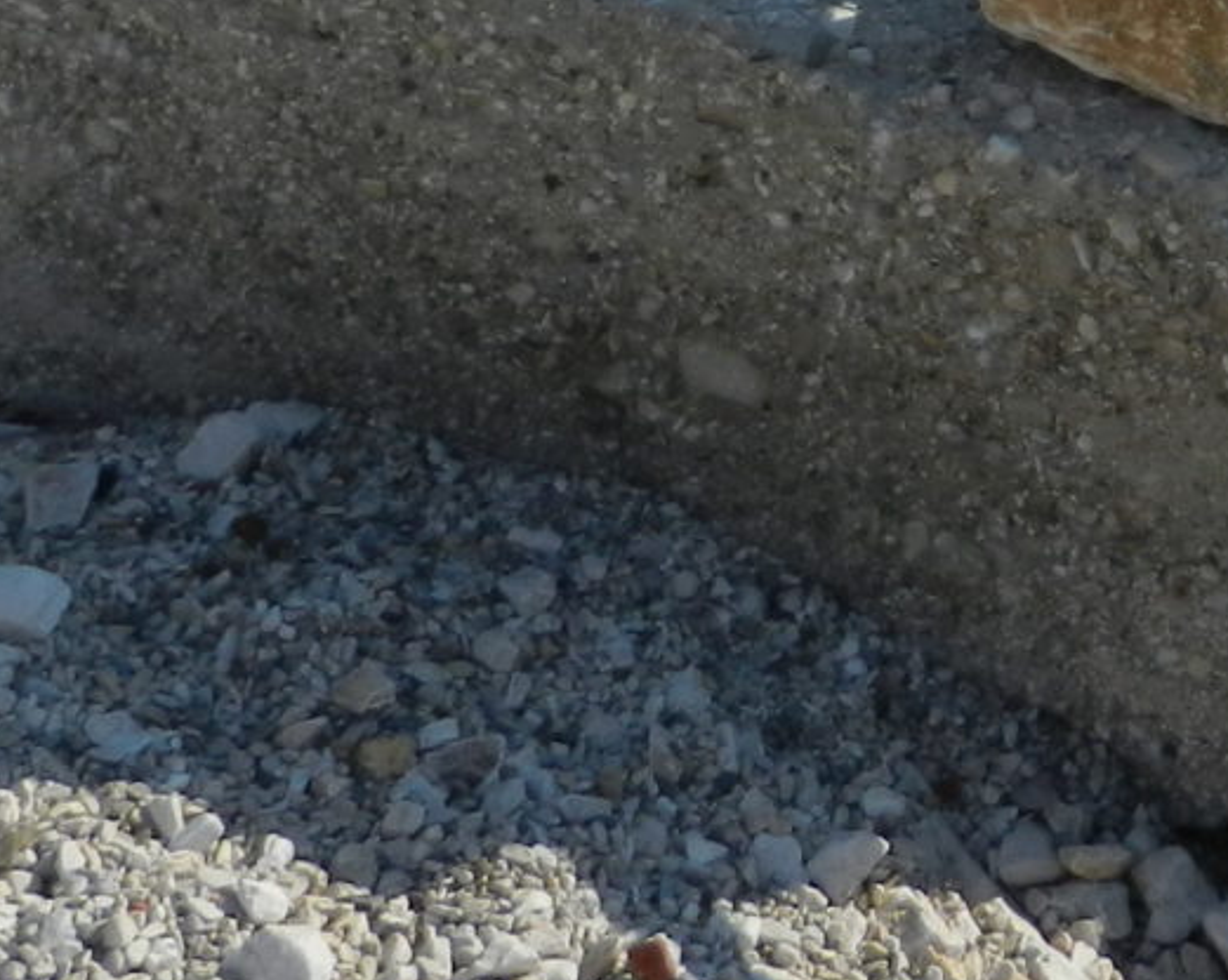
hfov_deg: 19.6
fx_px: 3269
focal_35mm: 90
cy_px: -516
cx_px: 1603
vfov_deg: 15.6
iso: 160
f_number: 7
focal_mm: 4.5
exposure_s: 1/640
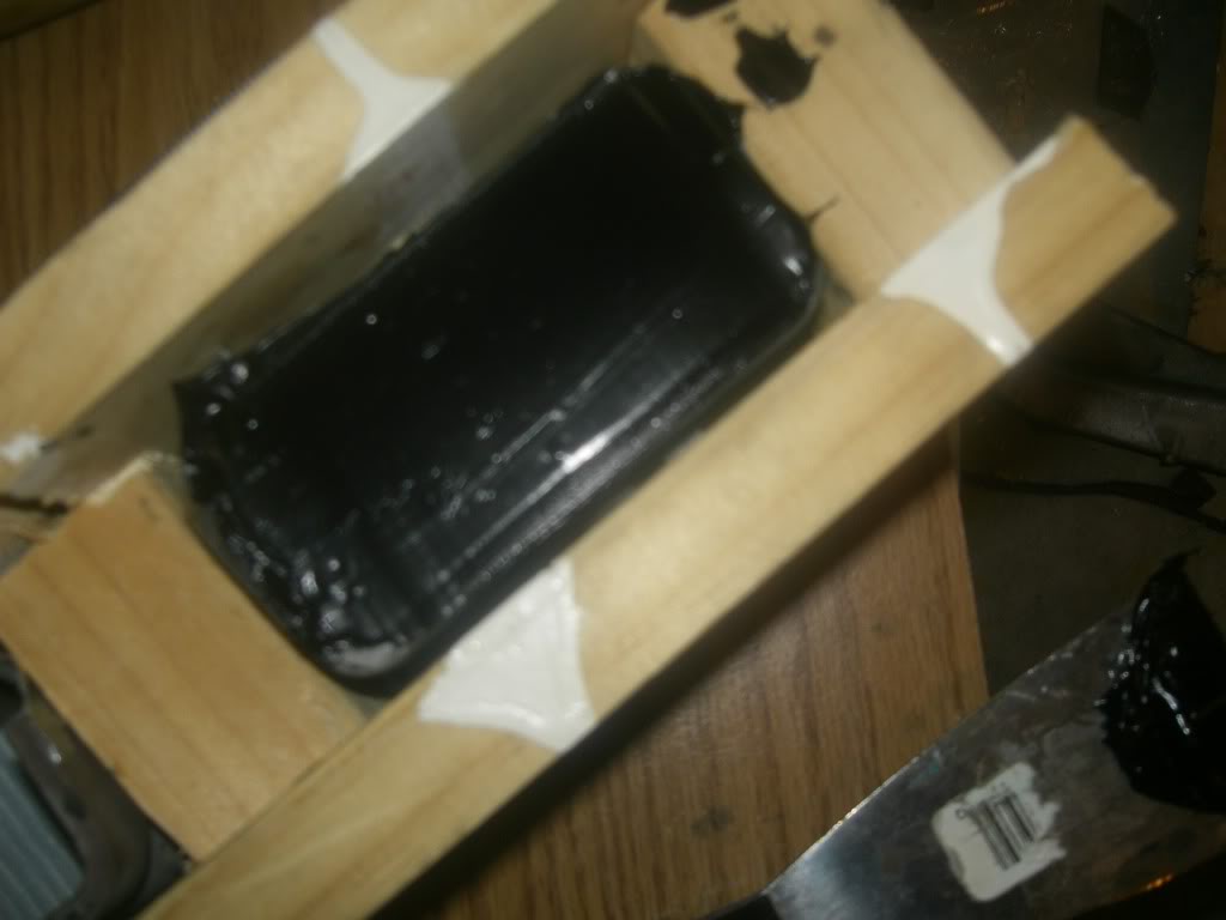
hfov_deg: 49.0
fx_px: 1346
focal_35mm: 38
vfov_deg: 37.7
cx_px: 613
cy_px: 460
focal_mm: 6.3
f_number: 3.1
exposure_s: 1/60
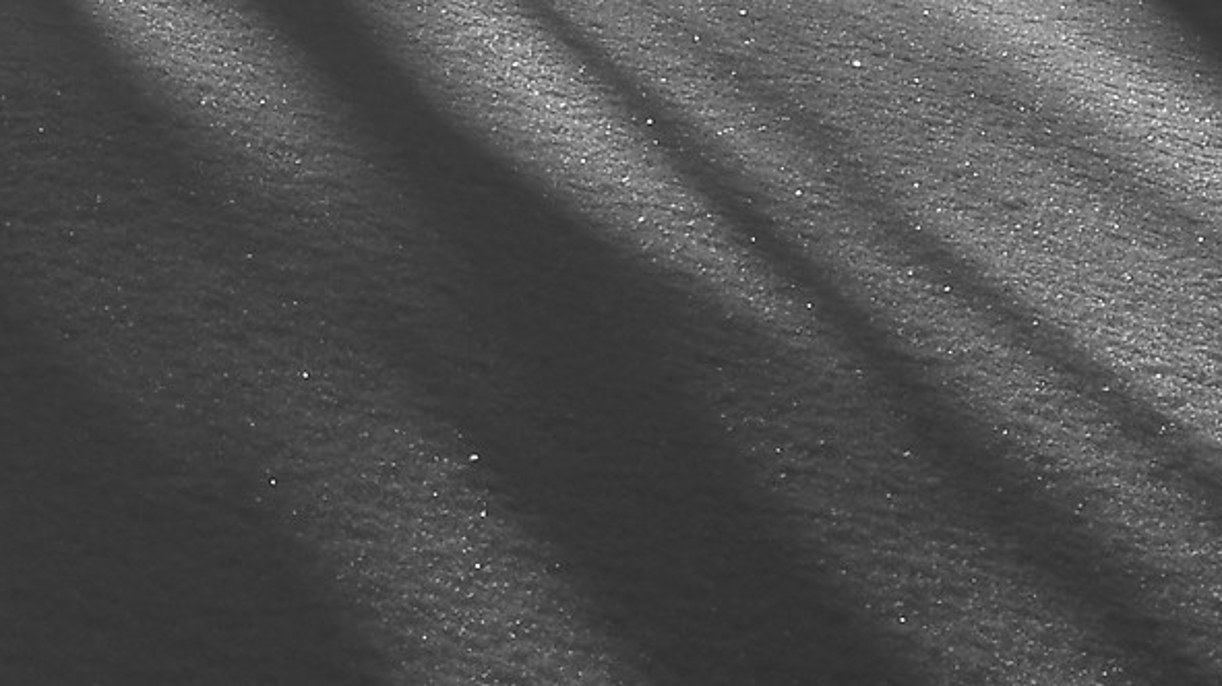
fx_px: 3304
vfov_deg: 11.0
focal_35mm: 102
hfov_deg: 18.2
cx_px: -717
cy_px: -587
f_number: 14
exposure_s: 1/250
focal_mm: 24
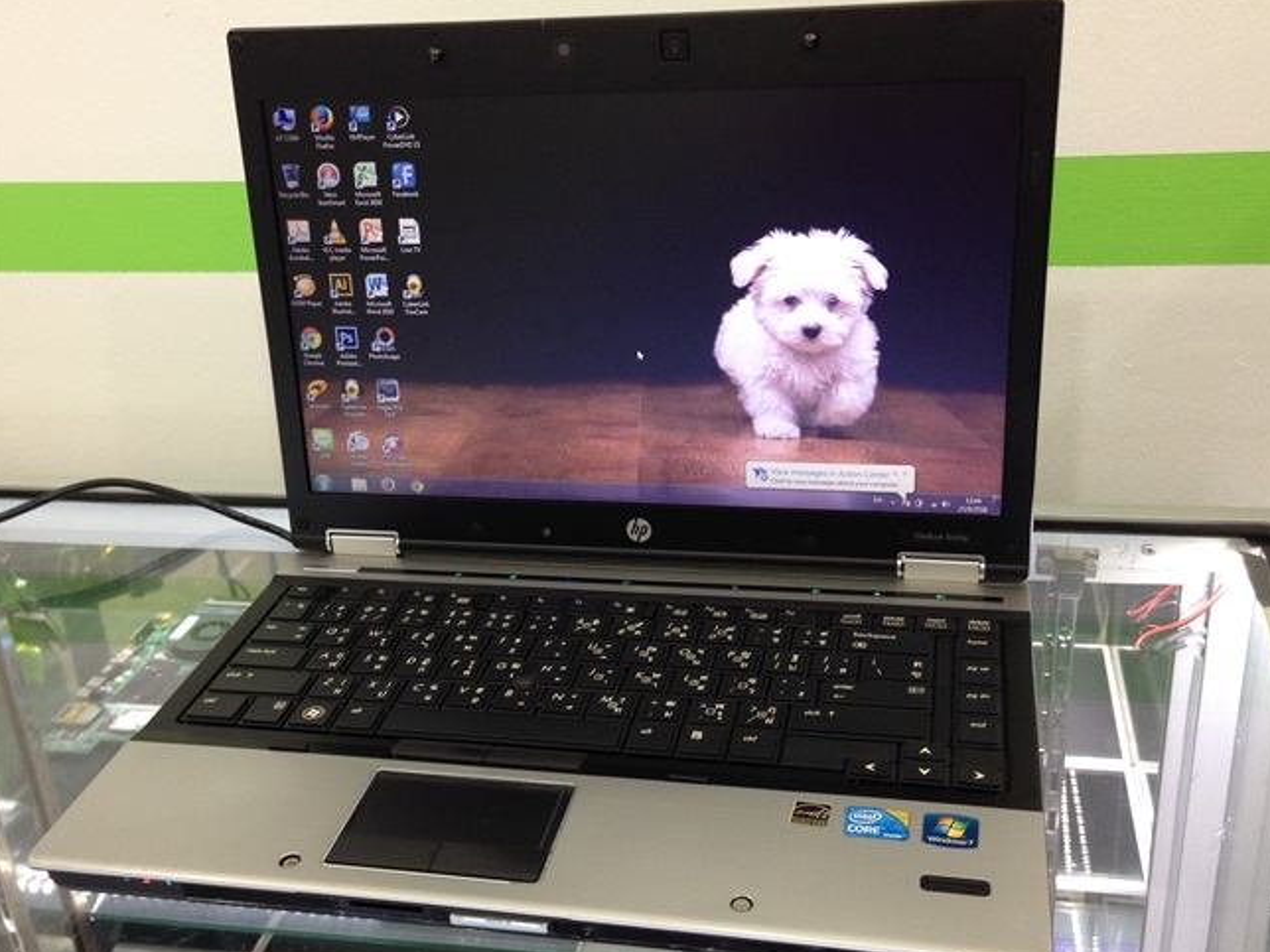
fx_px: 1504
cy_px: 514
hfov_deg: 45.8
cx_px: 619
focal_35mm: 41
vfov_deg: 35.1
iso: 50
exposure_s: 1/20
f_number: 2.4
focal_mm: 4.12
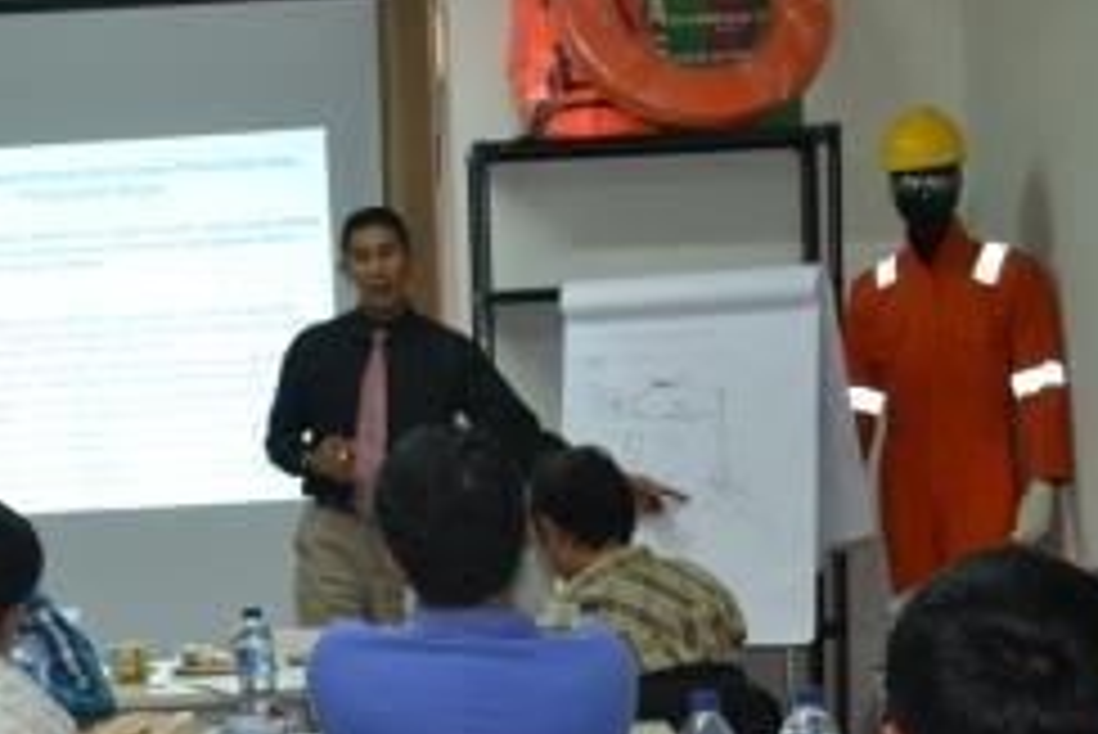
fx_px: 2439
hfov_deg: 24.9
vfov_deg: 16.9
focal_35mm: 80
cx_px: 212
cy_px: 628
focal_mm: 29
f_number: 4.5
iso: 720
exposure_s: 1/60
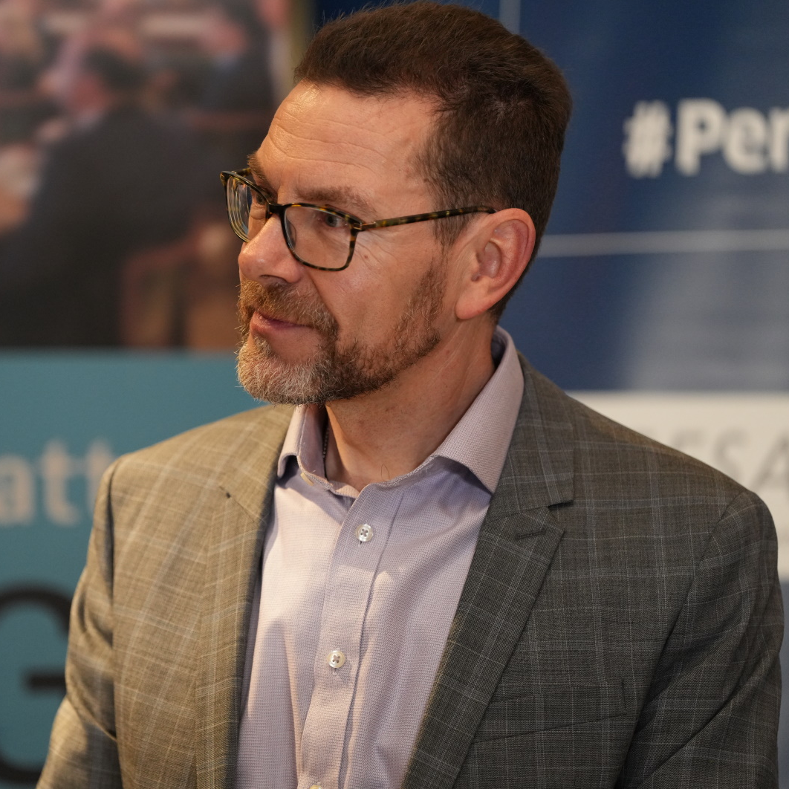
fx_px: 6112
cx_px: 252
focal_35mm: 237
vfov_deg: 7.4
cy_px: 395
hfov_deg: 7.4
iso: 2500
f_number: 2.8
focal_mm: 185
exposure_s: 1/200
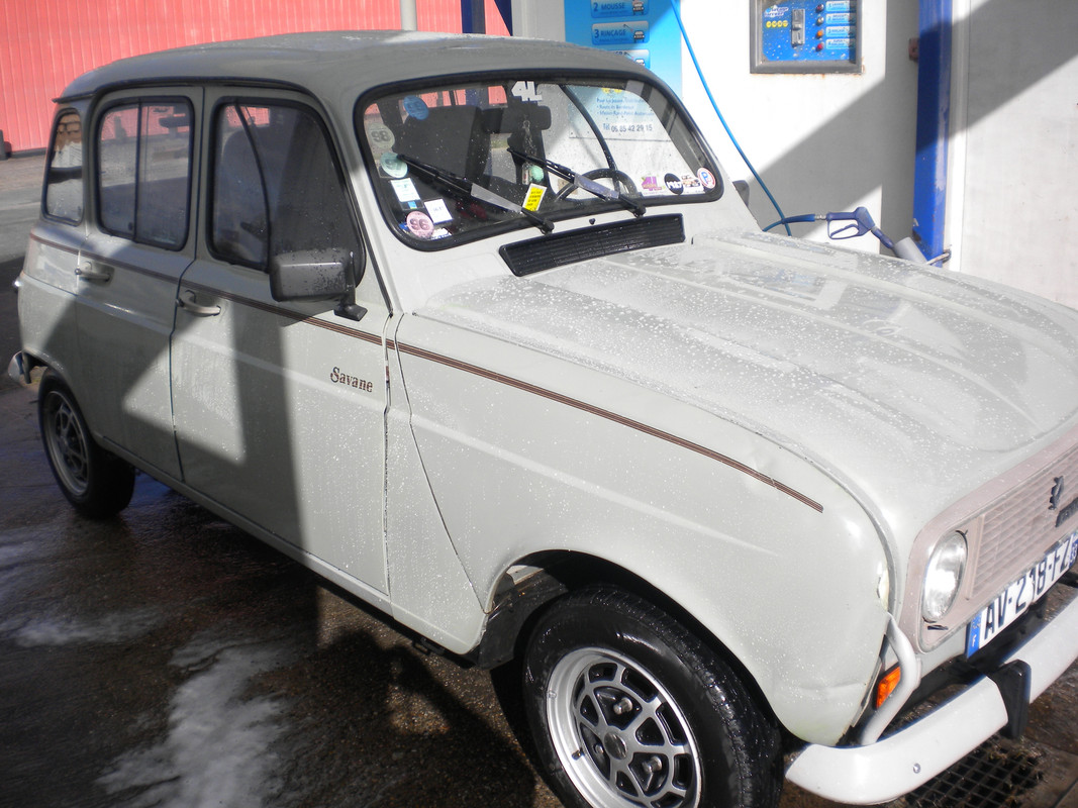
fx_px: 1090
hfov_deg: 52.6
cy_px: 404
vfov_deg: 40.7
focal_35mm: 35
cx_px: 539
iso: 80
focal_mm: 6.3
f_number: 4.6
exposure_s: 1/710
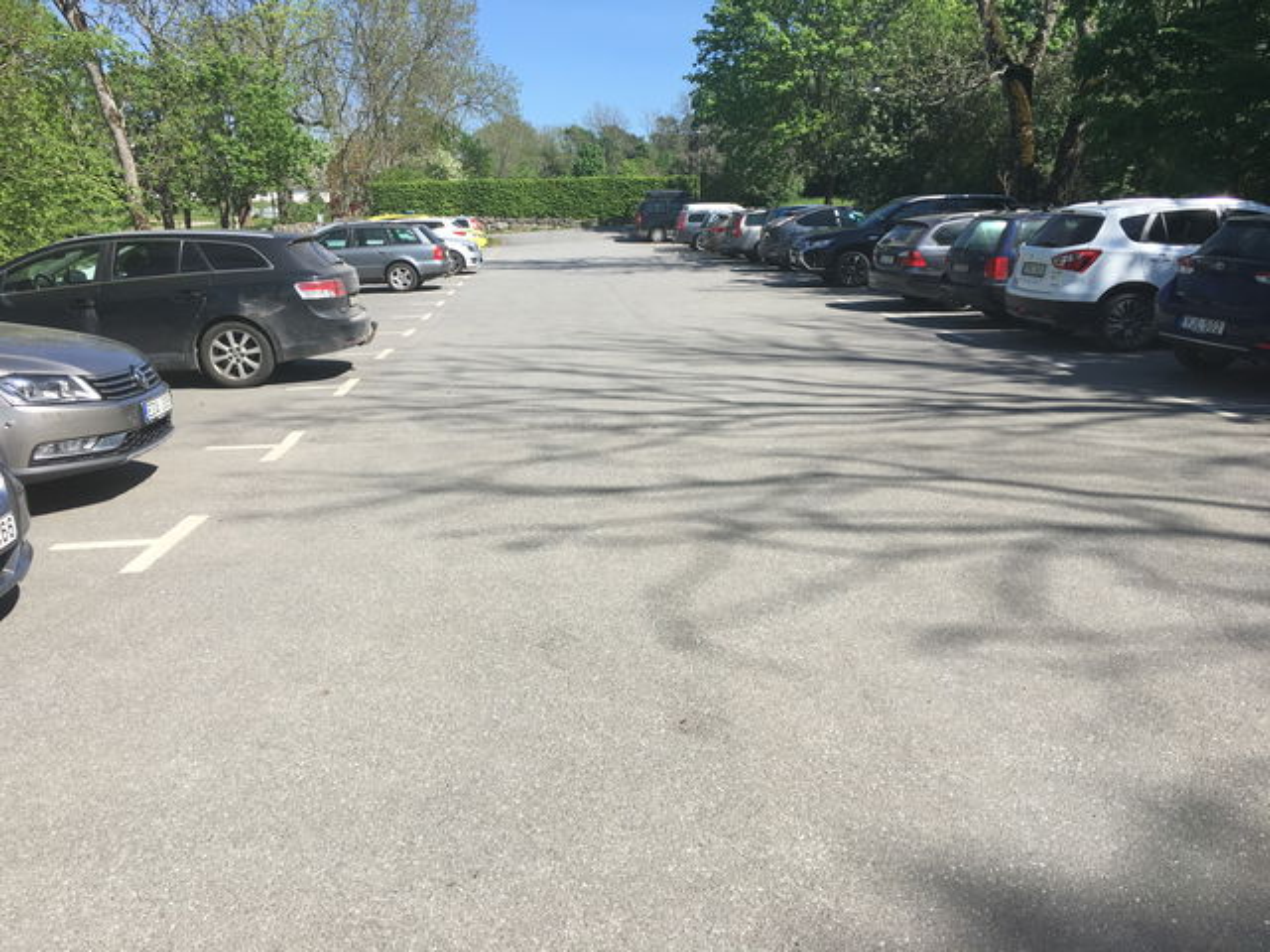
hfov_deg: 61.7
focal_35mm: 29
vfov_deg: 48.2
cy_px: 476
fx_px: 1064
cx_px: 635
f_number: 2.2
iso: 25
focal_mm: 4.15
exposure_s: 1/1068
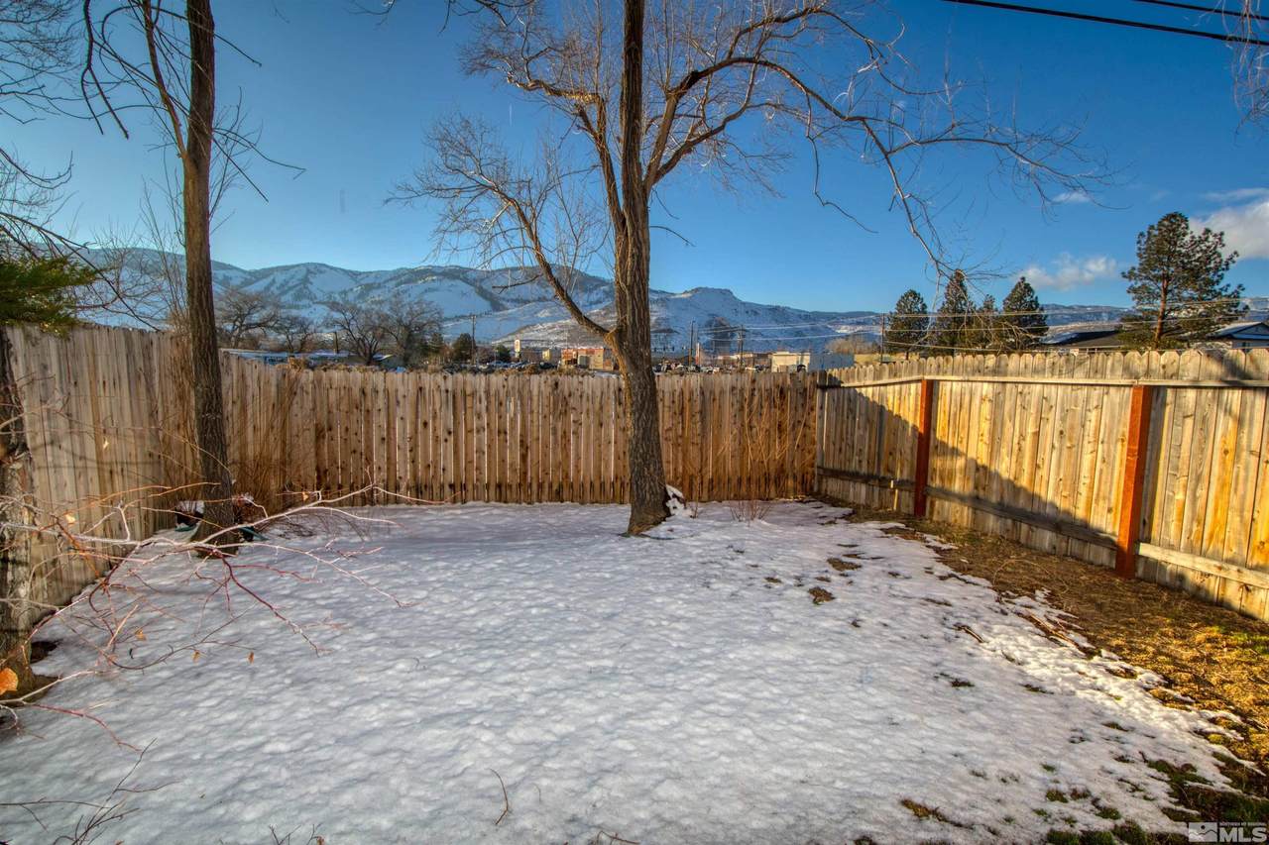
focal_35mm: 18
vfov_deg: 67.4
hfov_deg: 90.0
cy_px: 422
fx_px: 634
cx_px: 634
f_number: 9
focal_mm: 12
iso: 100
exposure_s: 1/200
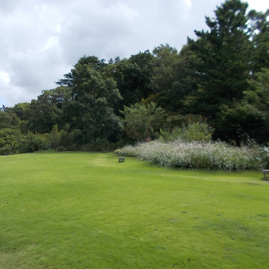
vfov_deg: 52.5
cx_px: 93
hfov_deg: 51.7
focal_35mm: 31
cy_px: 133
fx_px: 273
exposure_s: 1/125
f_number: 8
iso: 80
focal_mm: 4.6
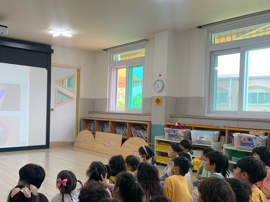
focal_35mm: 37
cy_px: 119
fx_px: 289
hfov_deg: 49.7
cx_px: 102
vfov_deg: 38.5
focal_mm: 4.25
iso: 80
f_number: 1.8
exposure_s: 1/120
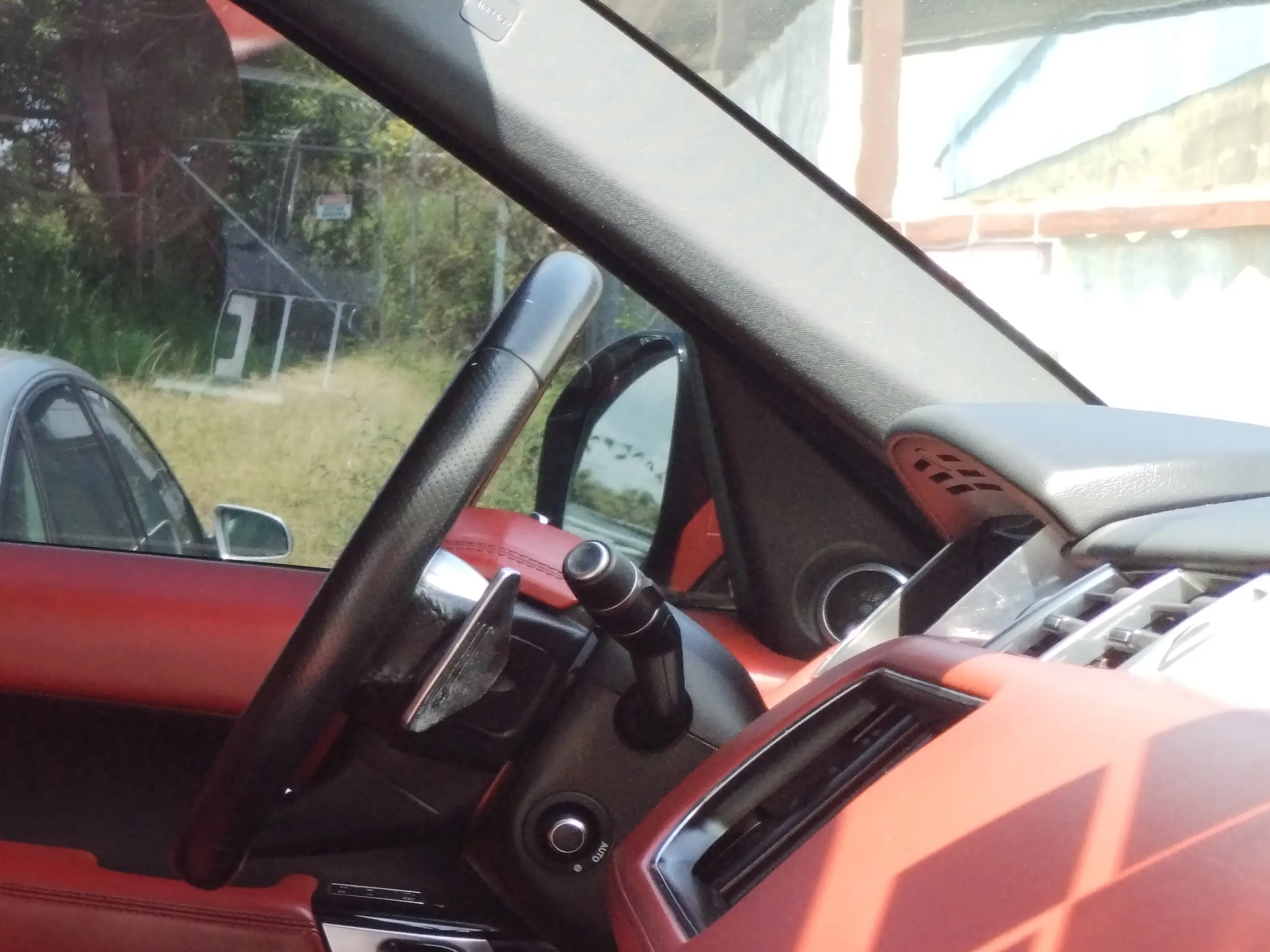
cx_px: -575
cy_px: 796
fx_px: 3302
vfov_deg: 16.3
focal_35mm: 90
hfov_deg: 19.3
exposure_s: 1/128
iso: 100
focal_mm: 4.75
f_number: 1.8
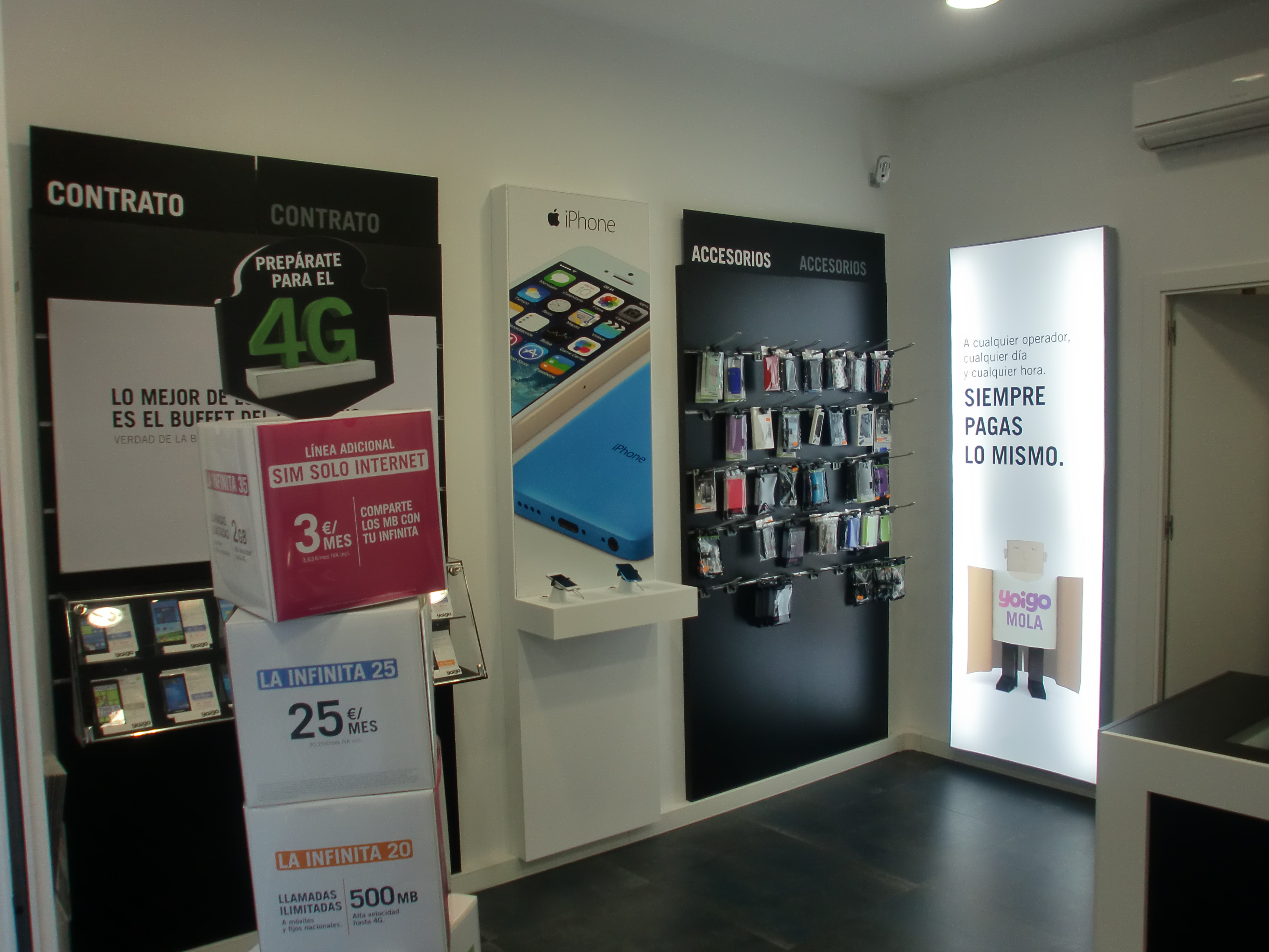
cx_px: 668
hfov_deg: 63.4
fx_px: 1027
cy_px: 493
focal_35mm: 28
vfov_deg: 49.7
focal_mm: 4.65
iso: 64
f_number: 2.6
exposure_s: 1/100
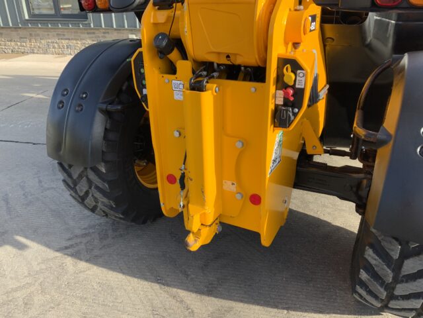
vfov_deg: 48.2
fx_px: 354
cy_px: 159
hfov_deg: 61.7
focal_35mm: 29
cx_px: 212
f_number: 1.8
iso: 16
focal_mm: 3
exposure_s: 1/446
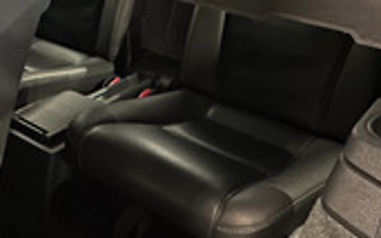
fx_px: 540
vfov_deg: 24.7
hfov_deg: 37.4
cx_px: 74
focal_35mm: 52
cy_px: 69
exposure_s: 1/8
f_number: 2.2
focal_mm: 2.22
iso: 1600
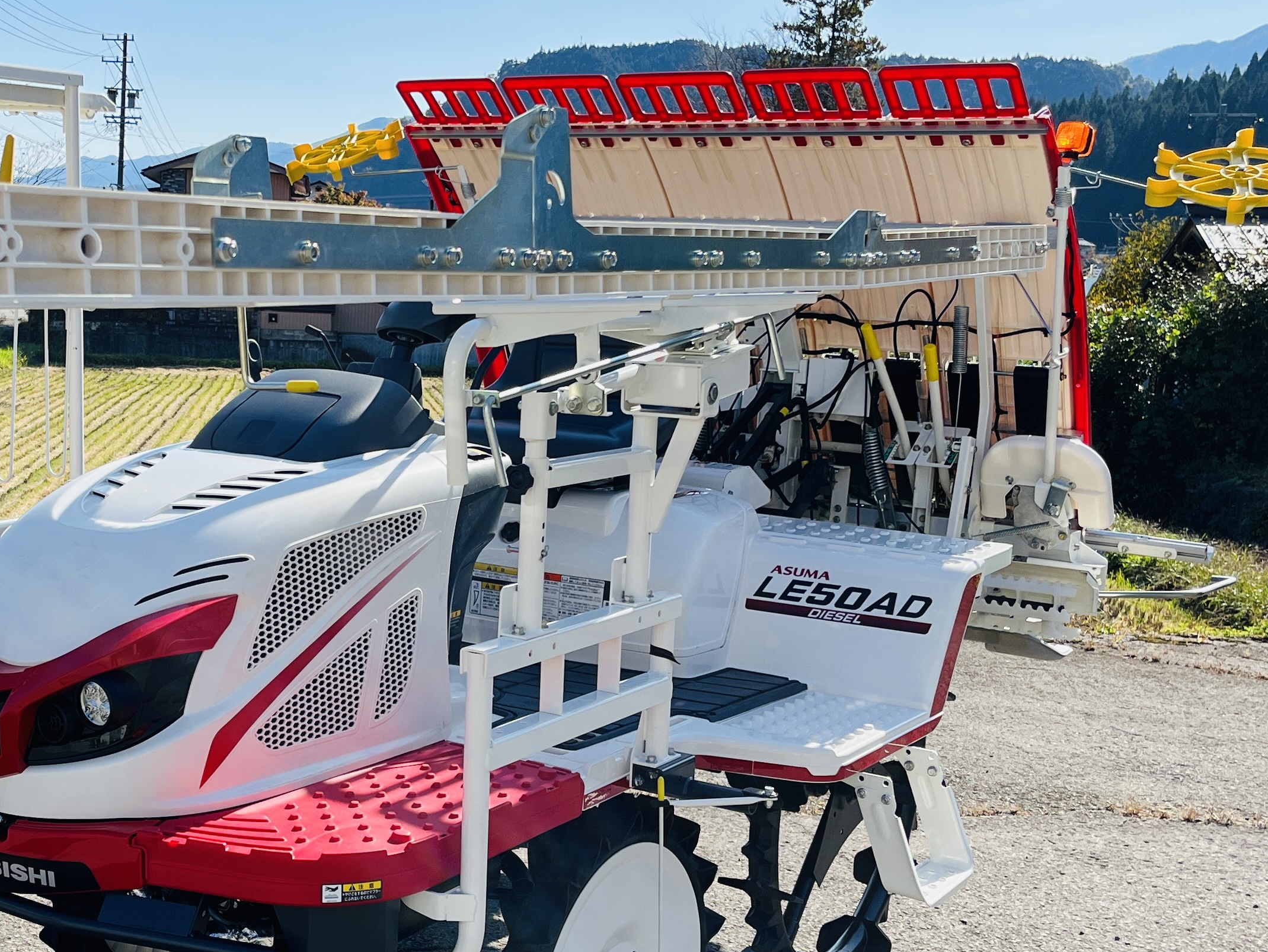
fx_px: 1795
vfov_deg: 29.6
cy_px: 569
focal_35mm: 49
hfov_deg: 38.1
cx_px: 341
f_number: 1.6
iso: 50
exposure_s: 1/2967
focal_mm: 5.1
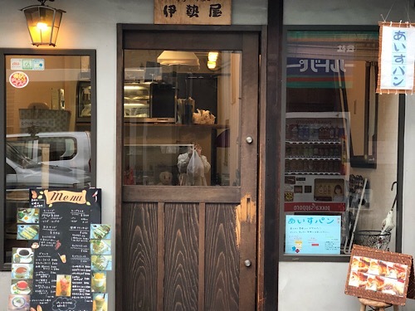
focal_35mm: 52
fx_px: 623
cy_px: 156
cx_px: 208
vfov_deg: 28.0
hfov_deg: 36.8
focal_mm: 6
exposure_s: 1/60
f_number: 2.4
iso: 64
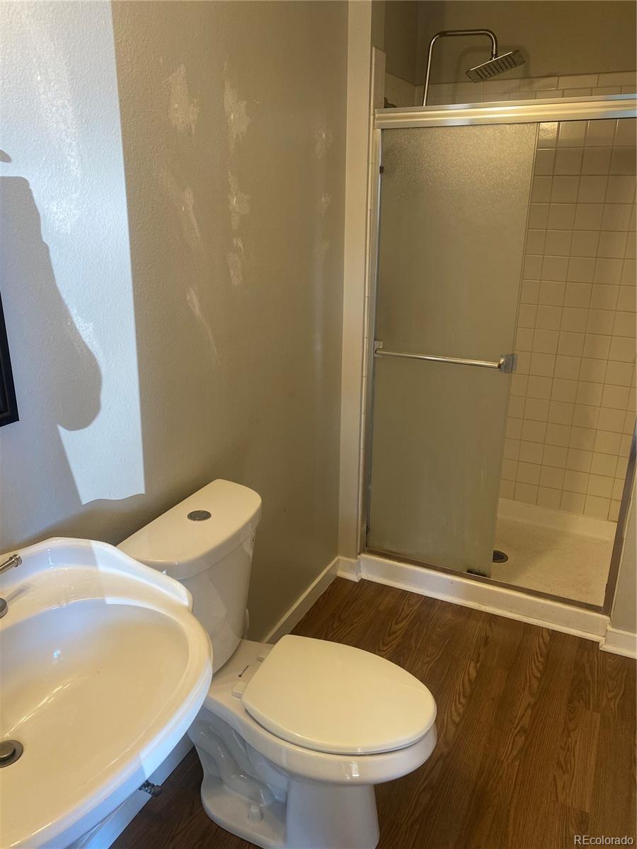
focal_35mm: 26
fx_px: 638
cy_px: 424
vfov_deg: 67.3
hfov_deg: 53.1
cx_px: 318
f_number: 1.8
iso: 125
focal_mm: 4.25
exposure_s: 1/120
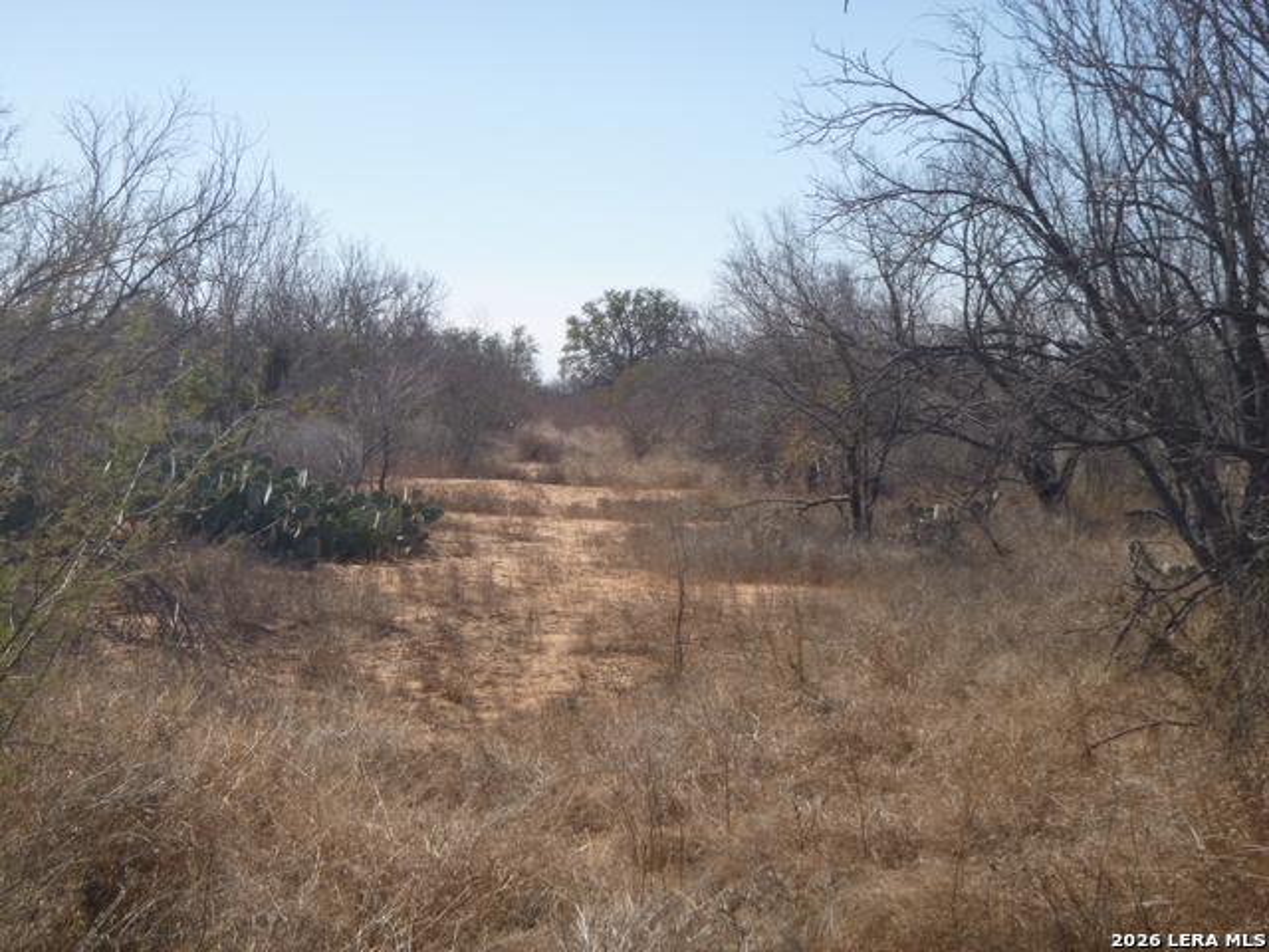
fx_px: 2420
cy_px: 476
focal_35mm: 66
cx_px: 634
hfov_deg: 29.4
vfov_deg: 22.3
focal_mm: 11.9
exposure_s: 1/320
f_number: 5.4
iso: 100
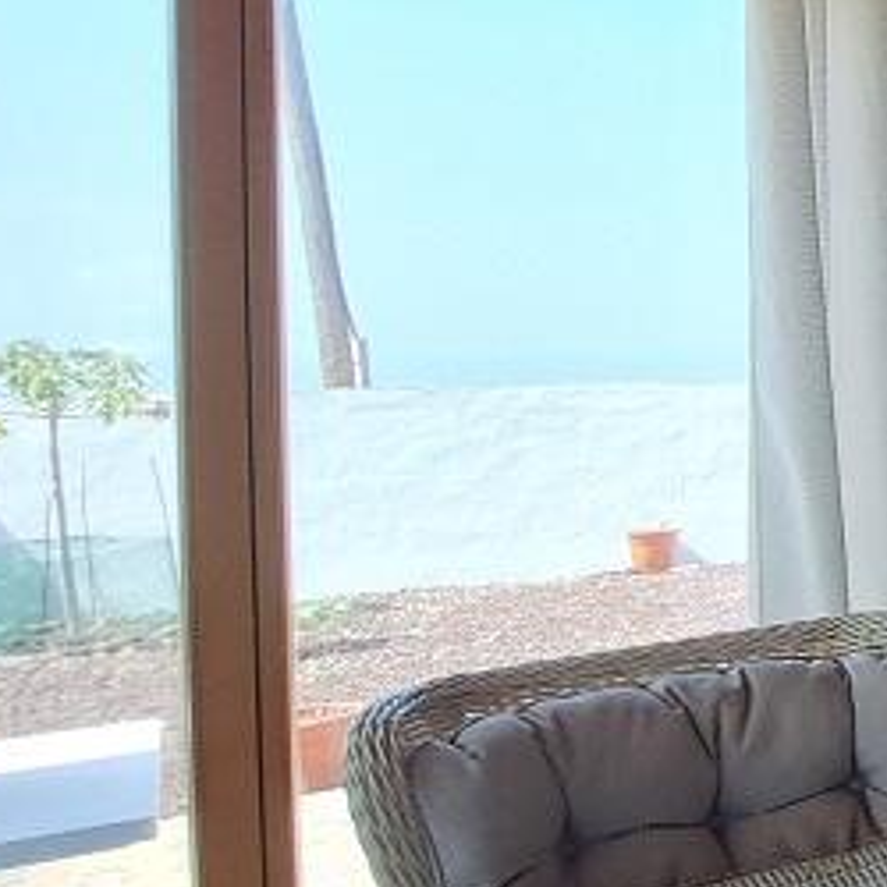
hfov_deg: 22.8
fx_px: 1334
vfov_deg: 36.7
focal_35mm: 46
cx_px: 1554
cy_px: 358
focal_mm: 1.74
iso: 50
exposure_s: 1/120
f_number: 2.2
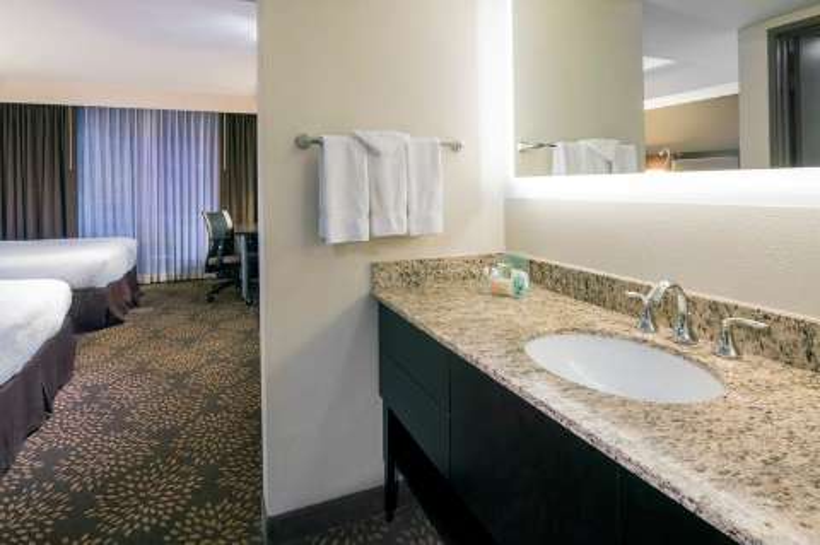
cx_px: 410
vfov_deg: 64.4
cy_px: 272
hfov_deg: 87.0
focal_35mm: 19
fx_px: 432
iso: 200
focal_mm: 19
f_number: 20
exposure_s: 6
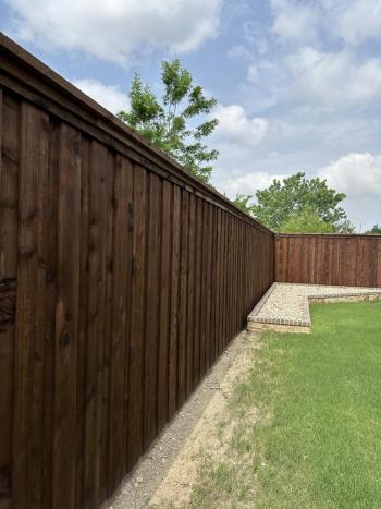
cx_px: 190
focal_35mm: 24
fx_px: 352
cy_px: 254
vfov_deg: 71.6
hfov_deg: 56.8
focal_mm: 6.9
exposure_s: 1/3155
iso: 80
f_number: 1.8
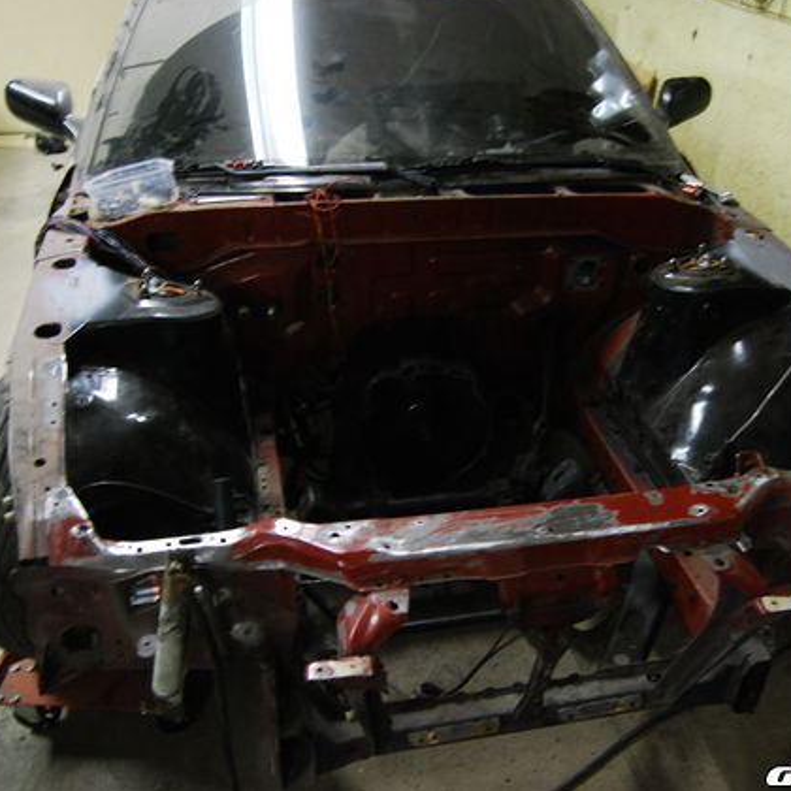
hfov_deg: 46.9
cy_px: 392
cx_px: 486
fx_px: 905
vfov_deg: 47.2
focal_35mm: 35
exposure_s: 1/10
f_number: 4
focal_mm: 18
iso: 800
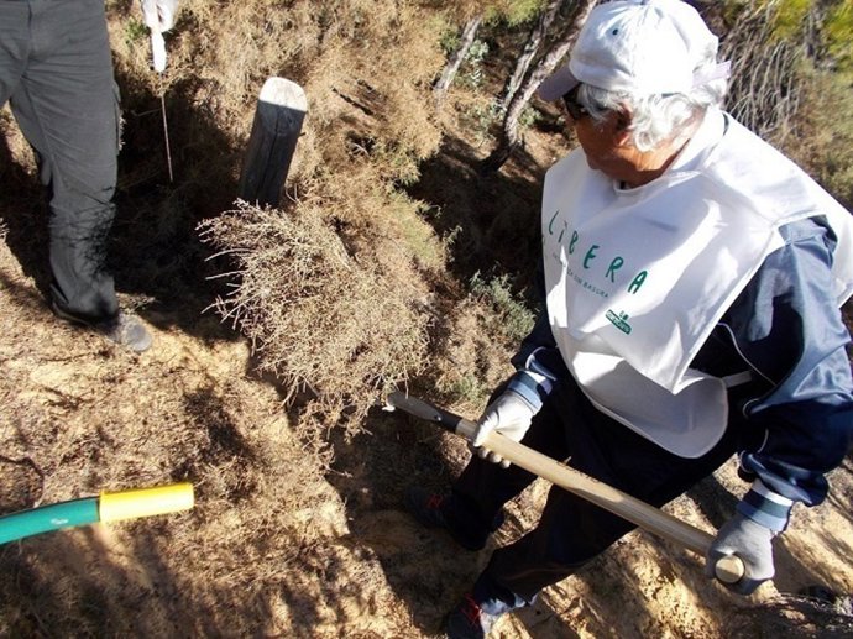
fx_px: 640
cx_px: 426
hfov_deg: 67.3
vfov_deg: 53.0
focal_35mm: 26
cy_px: 320
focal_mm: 4.6
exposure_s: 1/320
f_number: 3.2
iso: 80
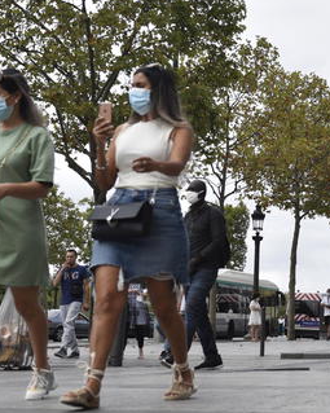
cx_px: 303
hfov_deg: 21.3
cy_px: 150
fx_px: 855
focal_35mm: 70
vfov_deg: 27.0
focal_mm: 34
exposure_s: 1/1000
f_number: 4
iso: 100
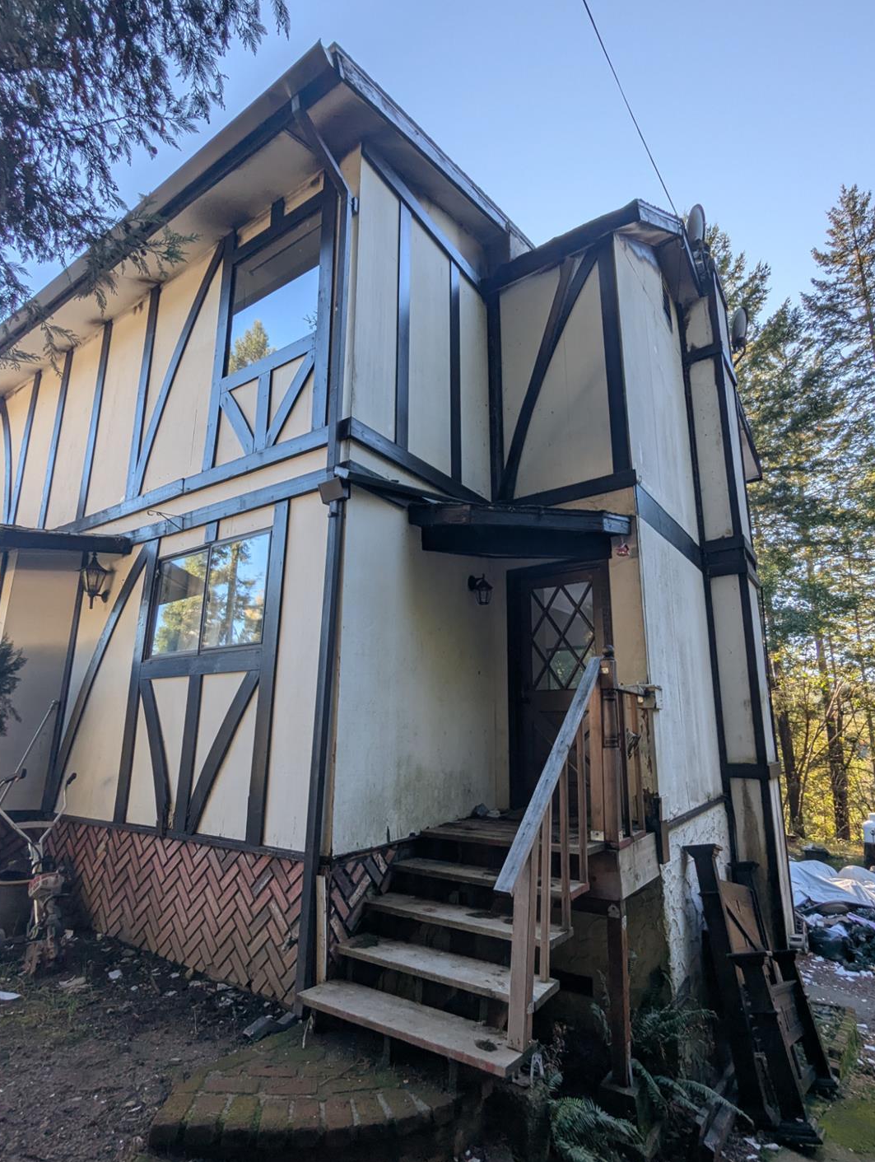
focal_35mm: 17
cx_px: 452
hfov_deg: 74.9
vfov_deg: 90.9
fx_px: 571
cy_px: 603
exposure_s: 1/243
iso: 32
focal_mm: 2.35
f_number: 2.2
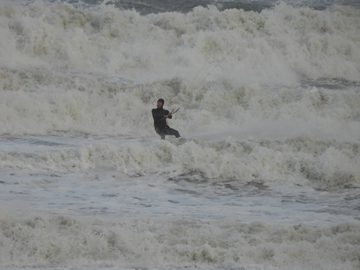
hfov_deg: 1.7
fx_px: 12480
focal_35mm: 1200
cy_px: 135
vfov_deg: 1.2
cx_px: 180
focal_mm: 214
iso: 180
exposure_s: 1/500
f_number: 6.3
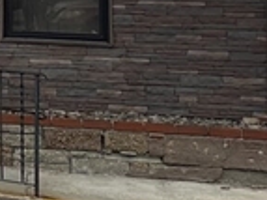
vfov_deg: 8.4
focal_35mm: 172
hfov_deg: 9.2
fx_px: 1326
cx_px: -540
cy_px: -127
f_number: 1.78
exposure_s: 1/952
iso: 80
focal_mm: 6.86
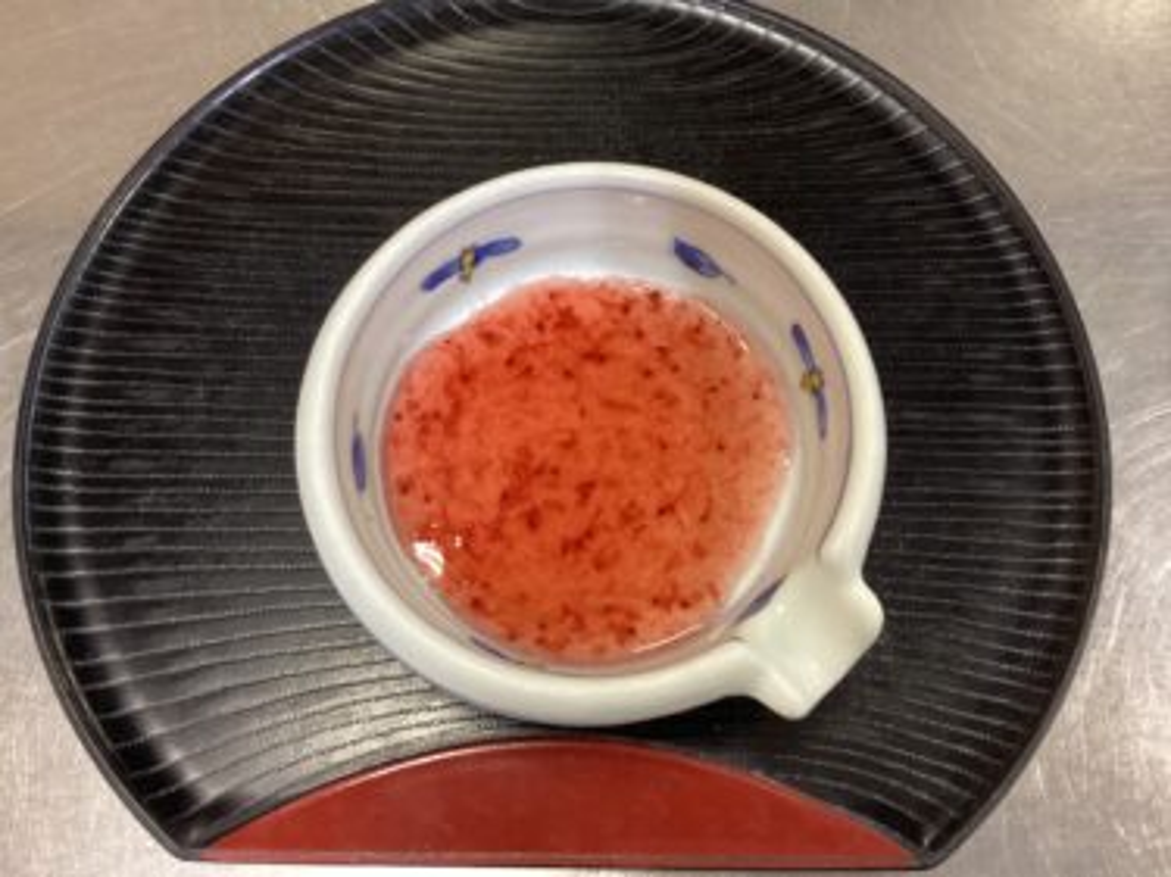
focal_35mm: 31
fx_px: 1048
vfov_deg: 45.4
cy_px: 438
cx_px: 586
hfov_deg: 58.4
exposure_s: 1/40
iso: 250
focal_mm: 3.3
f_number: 2.4
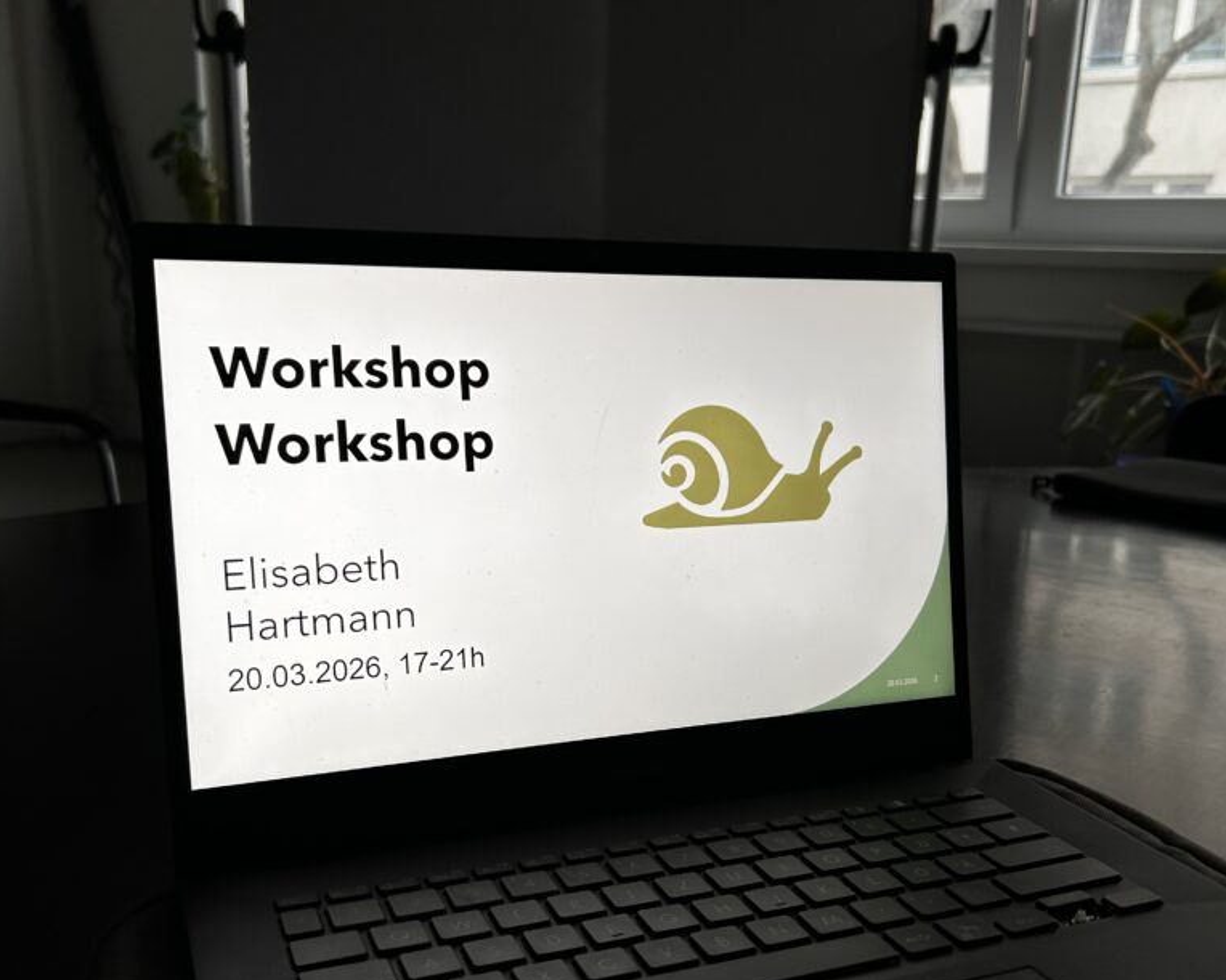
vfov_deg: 43.2
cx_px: 611
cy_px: 577
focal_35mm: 34
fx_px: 1234
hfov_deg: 52.8
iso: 40
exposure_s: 1/121
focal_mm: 5.7
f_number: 1.5
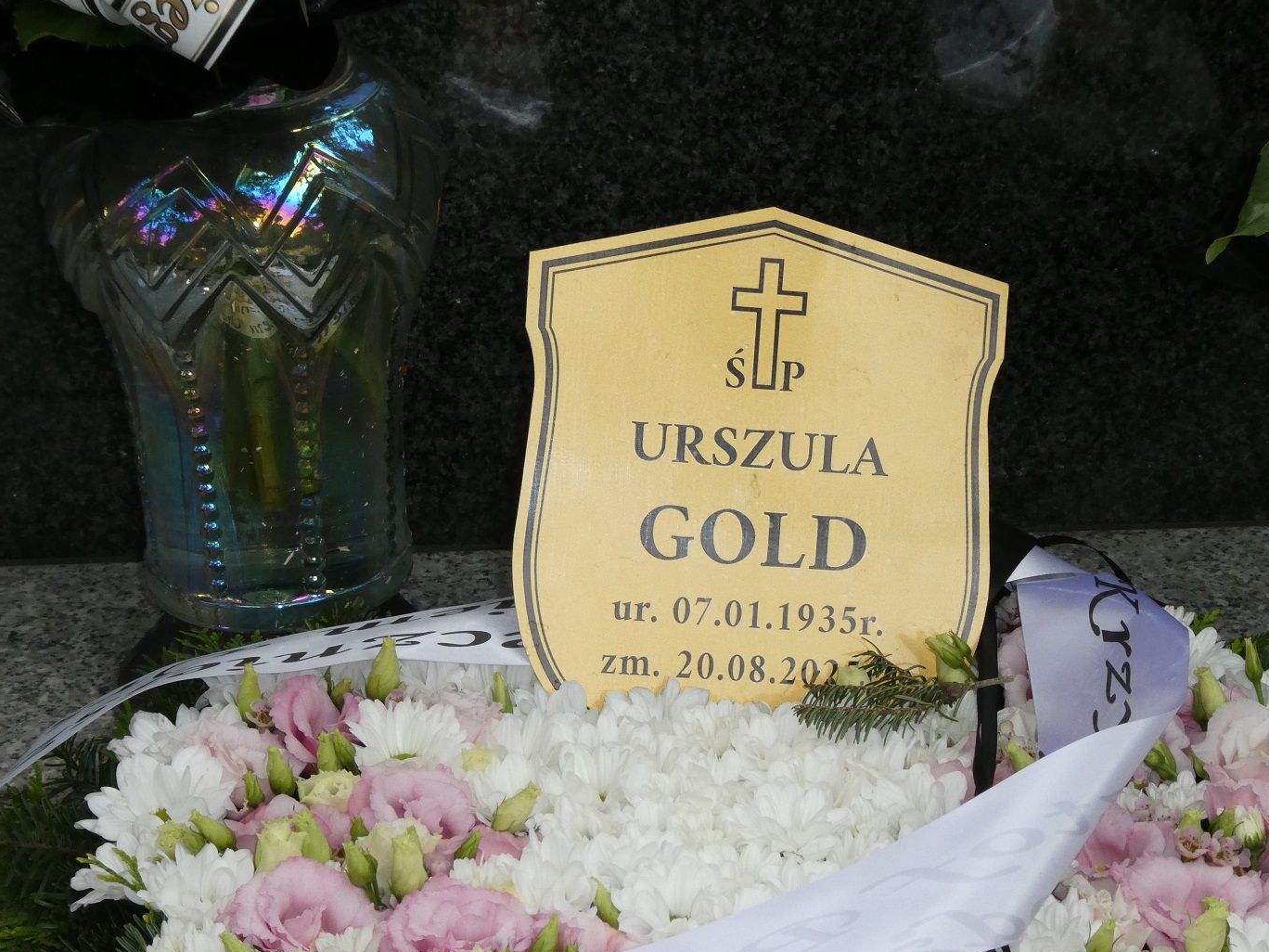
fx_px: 4546
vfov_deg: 11.9
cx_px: 670
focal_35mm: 124
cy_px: 547
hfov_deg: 15.9
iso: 320
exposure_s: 1/60
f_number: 5.1
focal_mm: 19
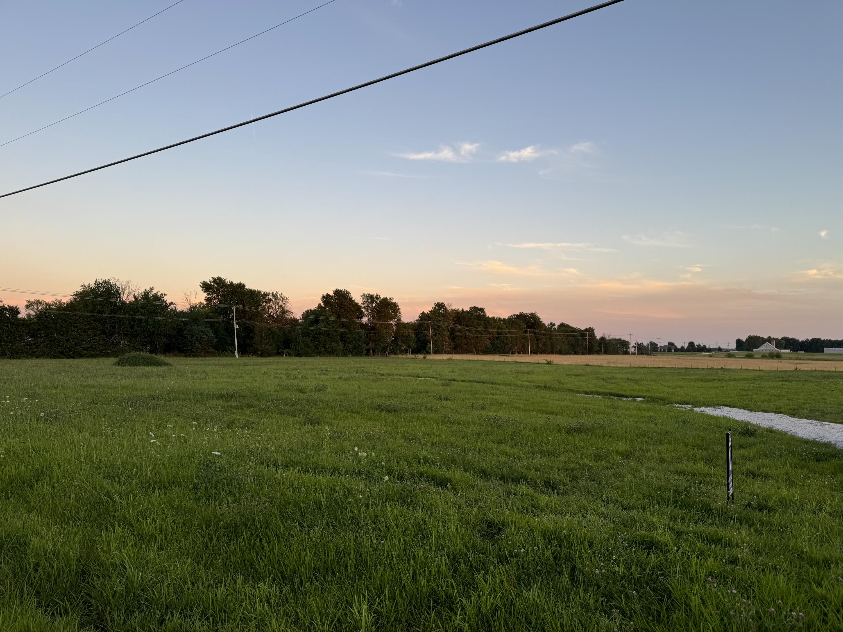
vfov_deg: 56.8
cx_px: 422
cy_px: 316
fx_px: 584
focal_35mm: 24
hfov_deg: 71.6
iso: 80
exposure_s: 1/477
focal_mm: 6.76
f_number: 1.78
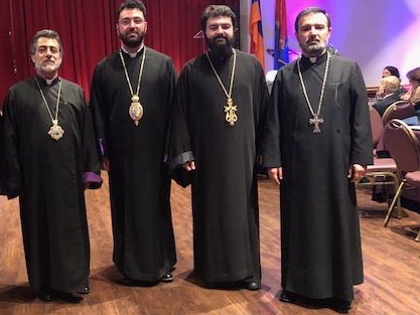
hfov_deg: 42.4
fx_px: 522
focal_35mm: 43
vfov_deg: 33.6
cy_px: 171
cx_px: 100
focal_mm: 3.99
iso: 100
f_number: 1.8
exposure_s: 1/5
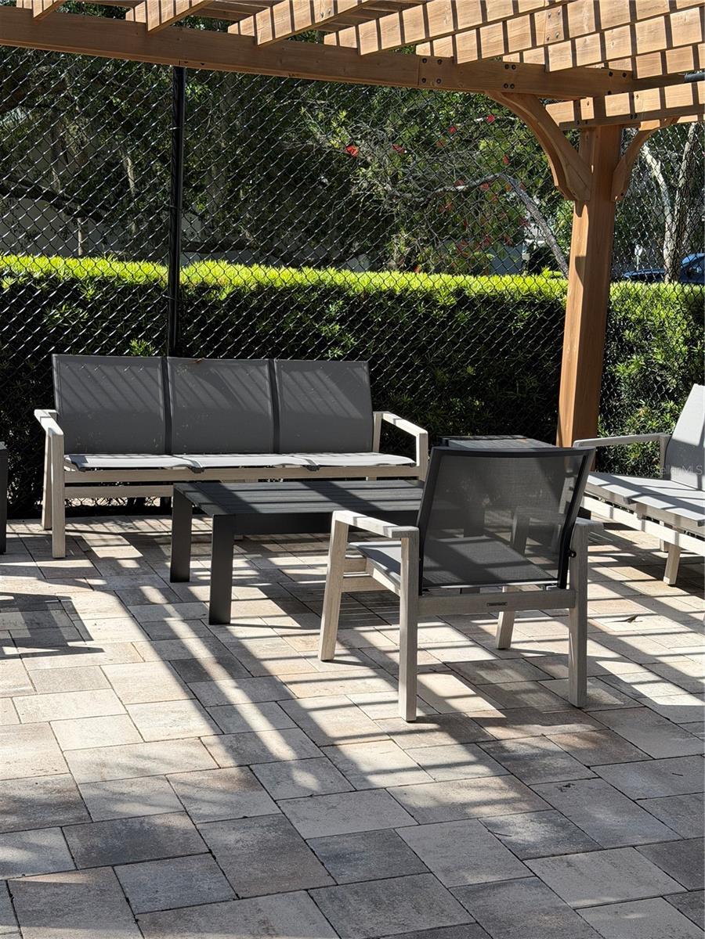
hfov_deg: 30.3
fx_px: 1303
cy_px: 470
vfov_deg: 39.7
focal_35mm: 48
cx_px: 352
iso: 64
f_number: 1.78
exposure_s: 1/1678
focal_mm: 6.76
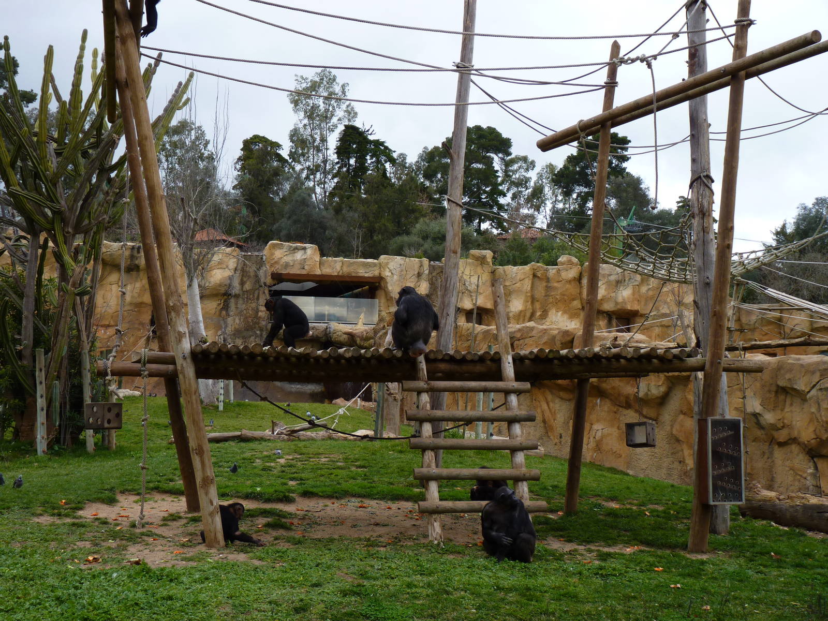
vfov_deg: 27.5
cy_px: 310
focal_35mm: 53
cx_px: 414
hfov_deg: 36.2
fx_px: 1268
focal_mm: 9.5
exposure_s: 1/250
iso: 80
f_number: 3.6
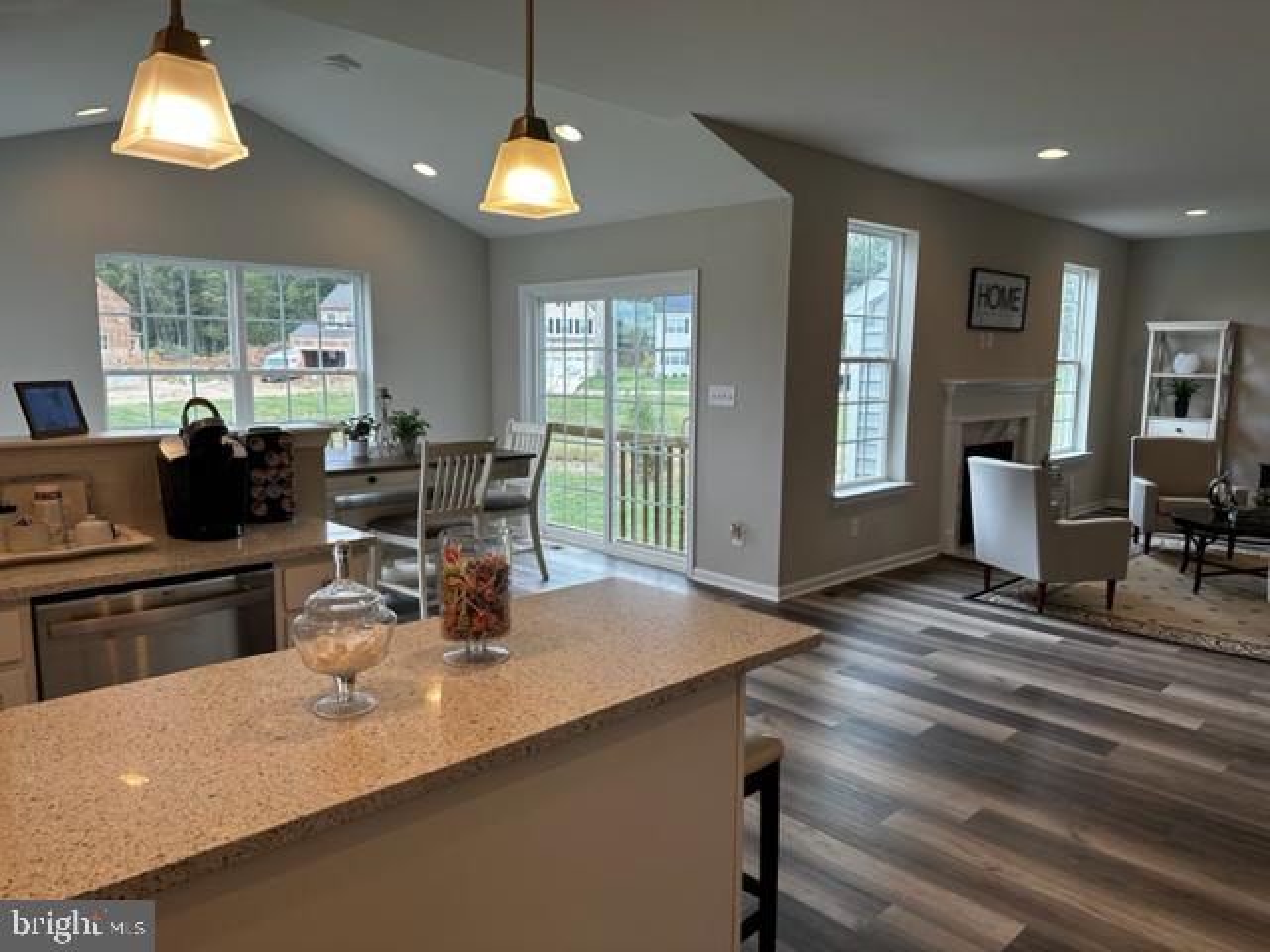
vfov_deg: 56.8
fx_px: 881
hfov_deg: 71.6
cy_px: 476
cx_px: 635
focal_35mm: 24
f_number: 1.78
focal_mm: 6.86
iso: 80
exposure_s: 1/125
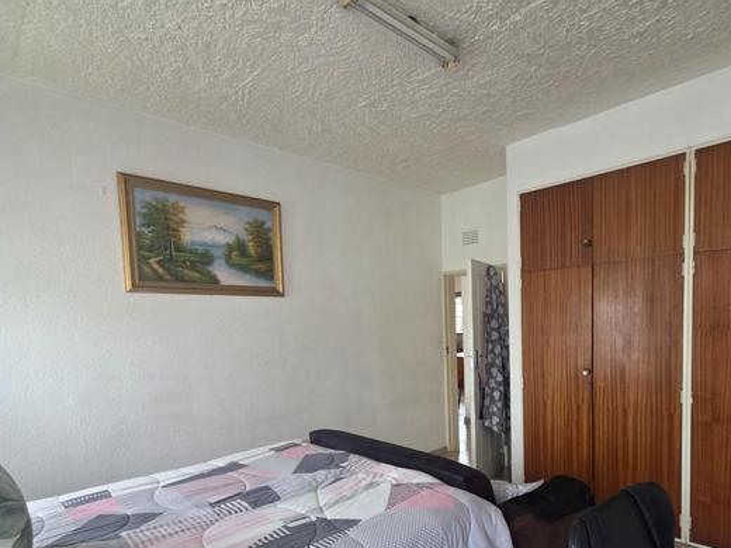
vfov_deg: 64.3
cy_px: 364
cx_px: 461
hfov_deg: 80.1
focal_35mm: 20
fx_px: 422
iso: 320
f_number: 1.9
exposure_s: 1/100
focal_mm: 2.2
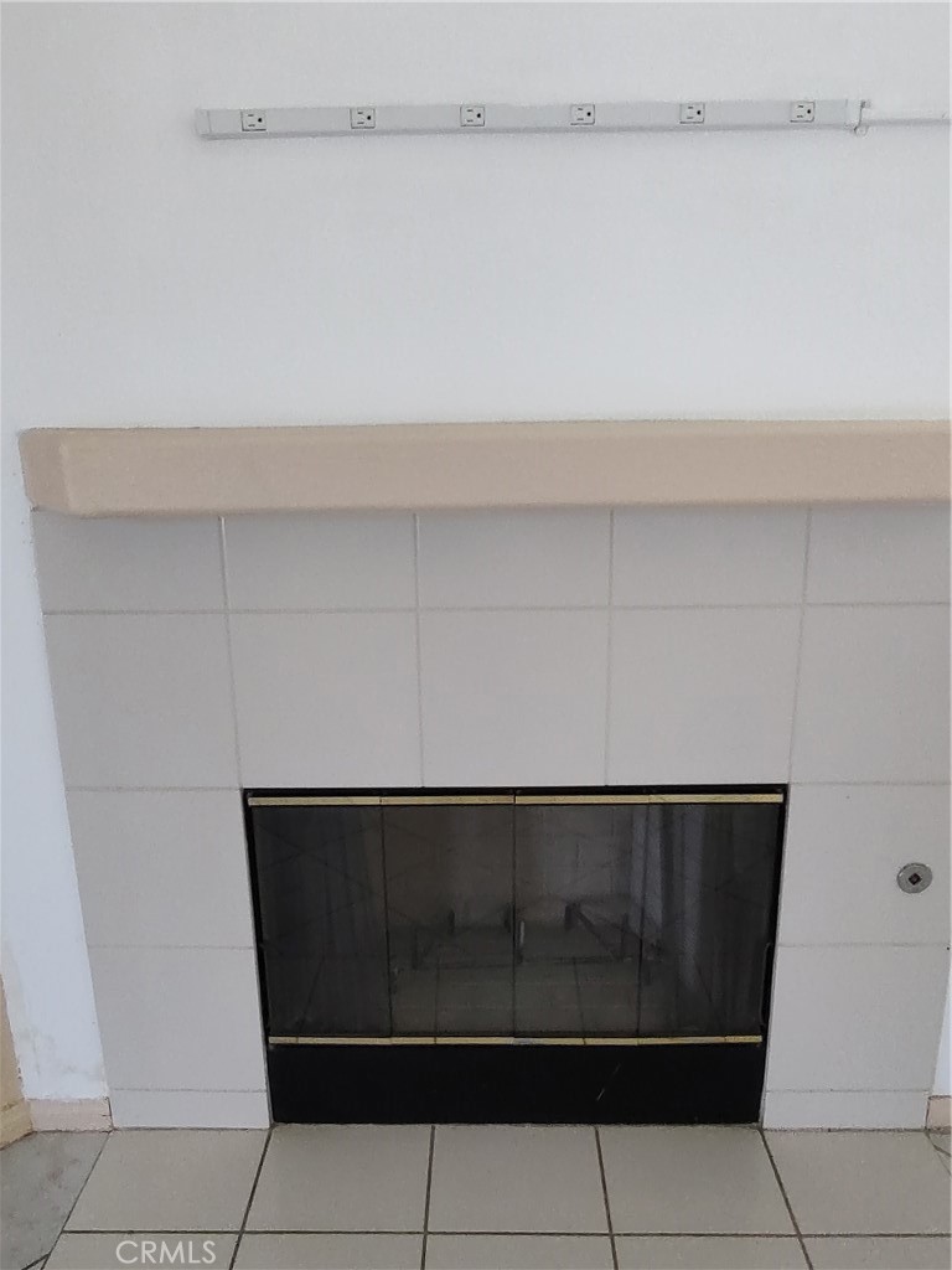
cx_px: 476
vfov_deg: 94.5
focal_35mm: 16
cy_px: 635
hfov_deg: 78.1
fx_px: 587
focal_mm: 1.66
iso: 506
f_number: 2.2
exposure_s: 1/120
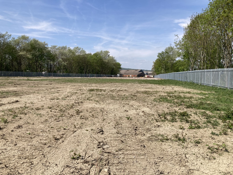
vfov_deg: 49.7
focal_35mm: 28
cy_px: 88
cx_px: 116
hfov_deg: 63.4
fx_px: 188
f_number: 1.8
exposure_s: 1/2114
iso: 20
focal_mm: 3.99
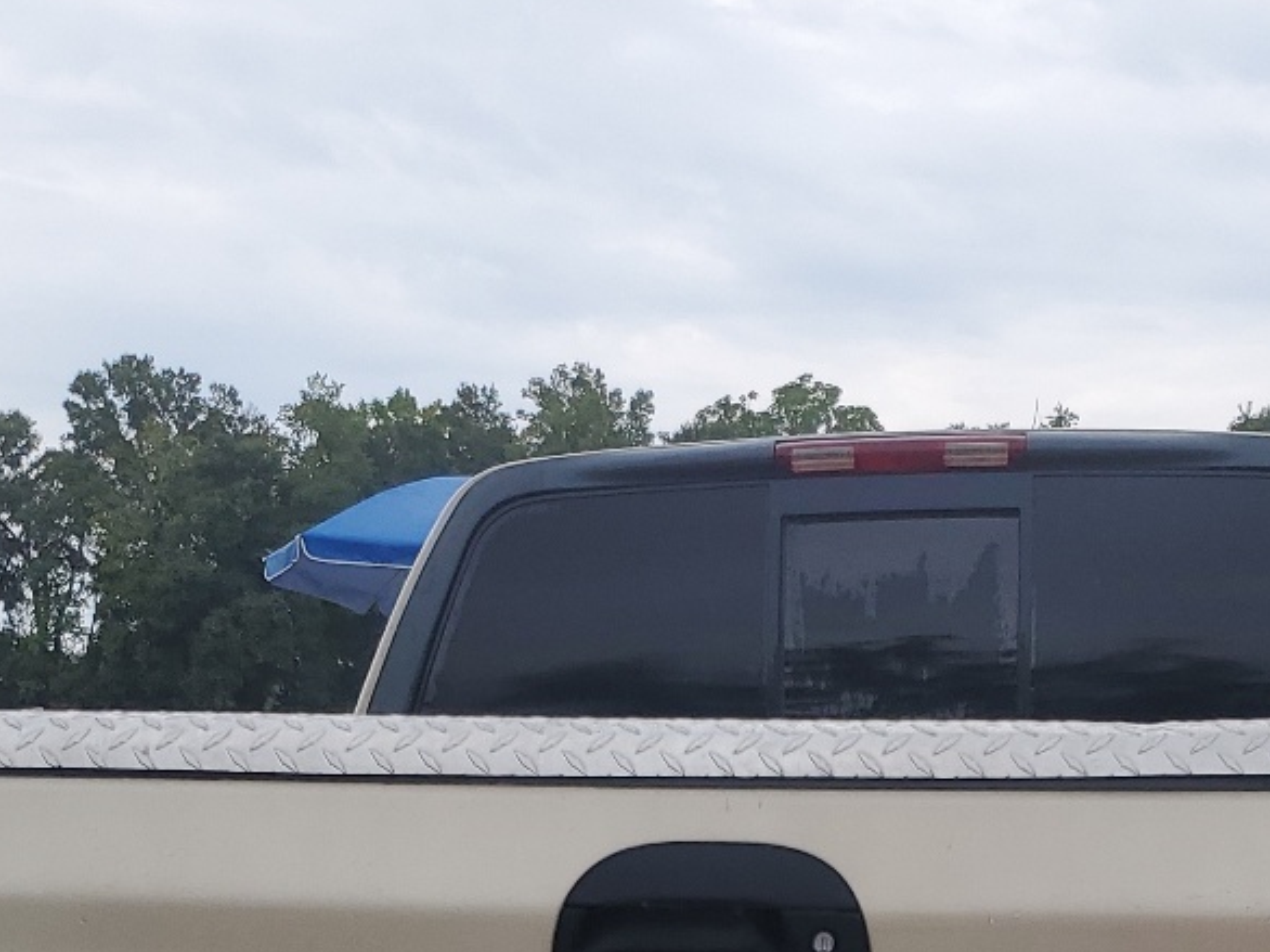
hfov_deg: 27.4
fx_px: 2604
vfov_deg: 18.9
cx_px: 704
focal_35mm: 71
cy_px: 1295
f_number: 1.5
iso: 50
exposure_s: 1/625
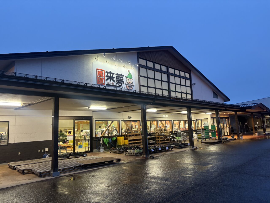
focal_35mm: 26
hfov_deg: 67.3
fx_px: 203
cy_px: 102
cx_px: 135
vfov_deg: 53.1
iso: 200
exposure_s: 1/50
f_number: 1.6
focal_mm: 5.96
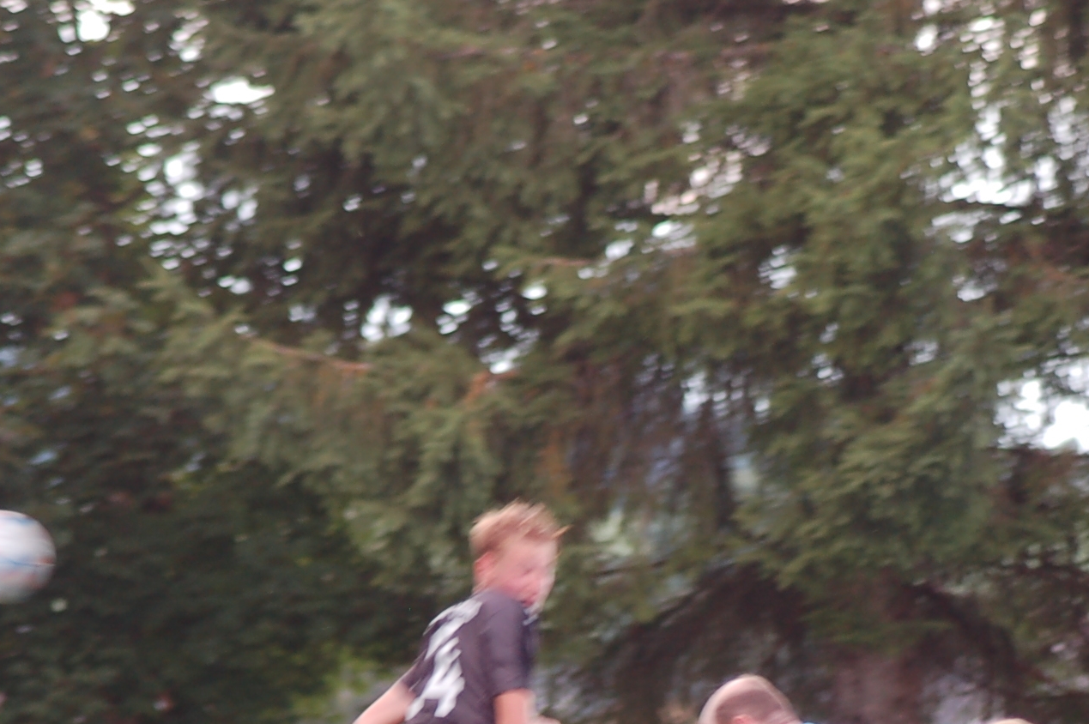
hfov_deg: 3.7
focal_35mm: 551
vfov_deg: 2.5
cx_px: 567
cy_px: 753
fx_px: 16660
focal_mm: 155
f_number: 4.8
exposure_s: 1/100
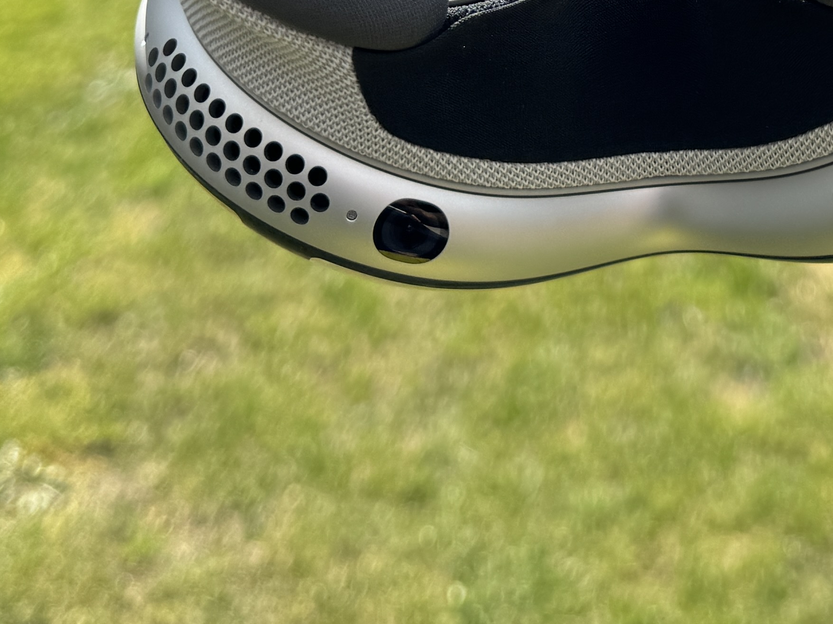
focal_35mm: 78
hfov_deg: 24.9
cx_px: 580
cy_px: -375
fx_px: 1877
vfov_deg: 16.7
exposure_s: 1/2604
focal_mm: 6.76
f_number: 1.78
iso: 80
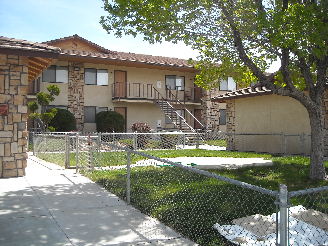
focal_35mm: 35
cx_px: 164
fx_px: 332
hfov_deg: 52.6
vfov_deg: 40.7
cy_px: 123
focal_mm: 5.7
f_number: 2.8
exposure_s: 1/478
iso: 64
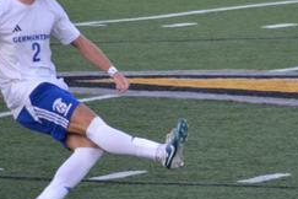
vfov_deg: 1.7
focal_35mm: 790
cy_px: 76
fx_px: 6539
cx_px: 246
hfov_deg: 2.6
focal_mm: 200
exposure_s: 1/500
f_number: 6.3
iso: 1800
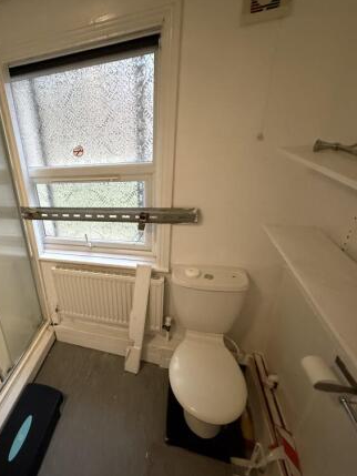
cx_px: 77
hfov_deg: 63.4
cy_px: 237
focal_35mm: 19
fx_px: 261
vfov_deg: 84.6
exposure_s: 1/50
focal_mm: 2.22
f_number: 2.2
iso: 800
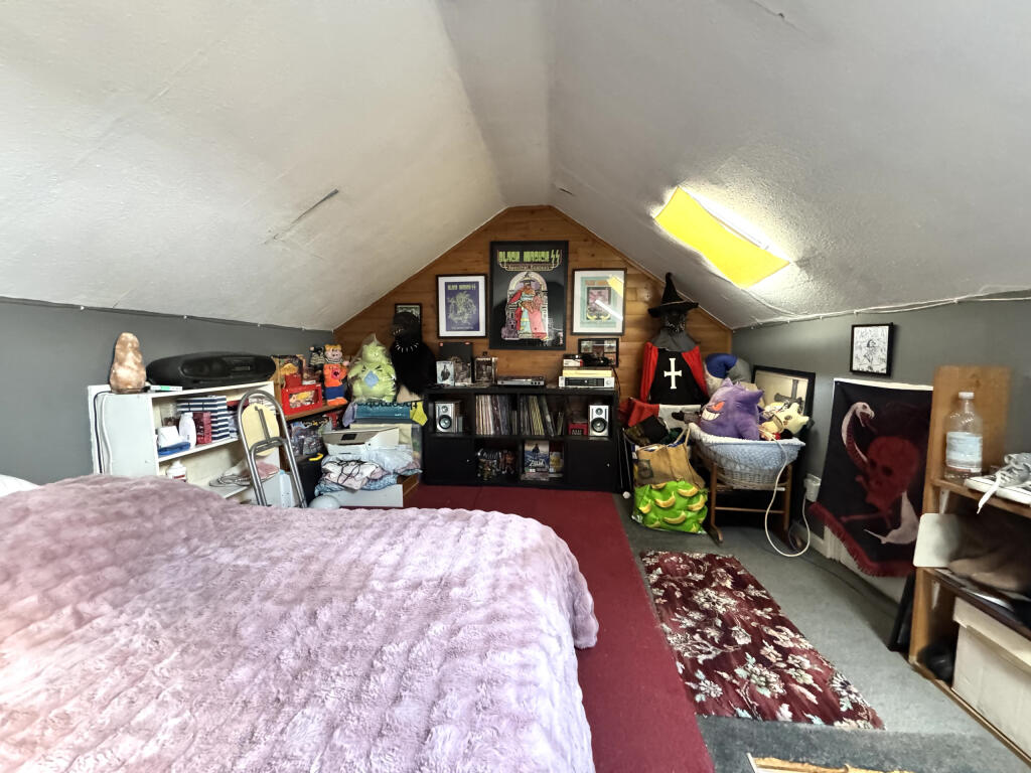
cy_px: 386
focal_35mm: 14
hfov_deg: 102.1
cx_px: 516
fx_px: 417
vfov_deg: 85.7
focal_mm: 2.22
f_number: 2.2
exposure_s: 1/52
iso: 1250
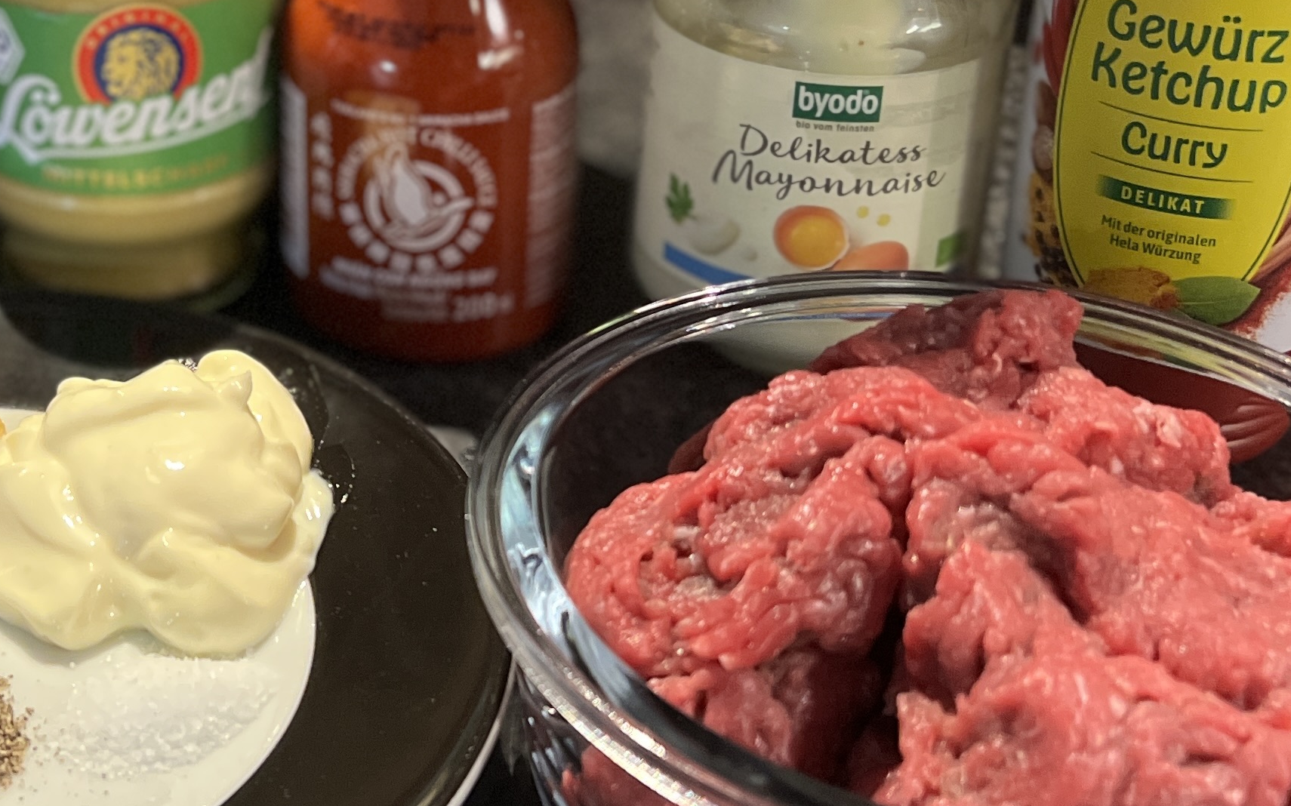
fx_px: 2287
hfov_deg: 30.3
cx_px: 158
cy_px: 143
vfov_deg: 19.8
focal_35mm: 65
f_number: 1.5
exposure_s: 1/50
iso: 250
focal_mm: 5.7
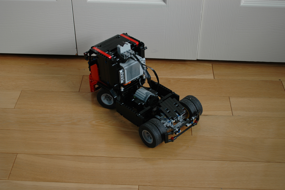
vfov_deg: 26.4
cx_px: 142
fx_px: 403
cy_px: 95
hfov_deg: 38.9
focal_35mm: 51
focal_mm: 34
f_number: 5
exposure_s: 1/2
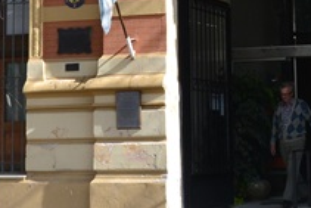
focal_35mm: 115
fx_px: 994
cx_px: 180
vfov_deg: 11.7
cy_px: -32
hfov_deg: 17.8
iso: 400
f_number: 10
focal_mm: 18
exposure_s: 1/250
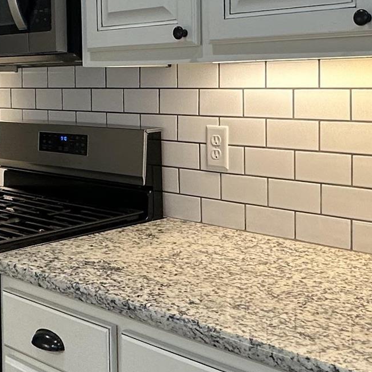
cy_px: 107
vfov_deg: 29.2
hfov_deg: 29.4
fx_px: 705
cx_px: 128
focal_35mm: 58
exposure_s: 1/120
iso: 100
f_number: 2.2
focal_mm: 2.22
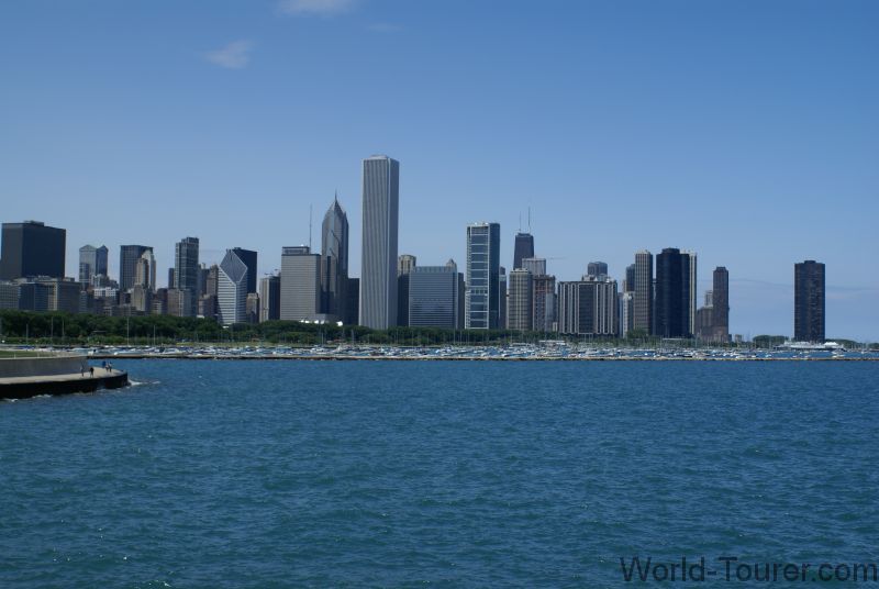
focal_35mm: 45
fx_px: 1100
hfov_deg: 43.5
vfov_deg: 30.0
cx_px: 440
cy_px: 294
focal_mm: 30
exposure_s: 1/200
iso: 100
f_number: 9
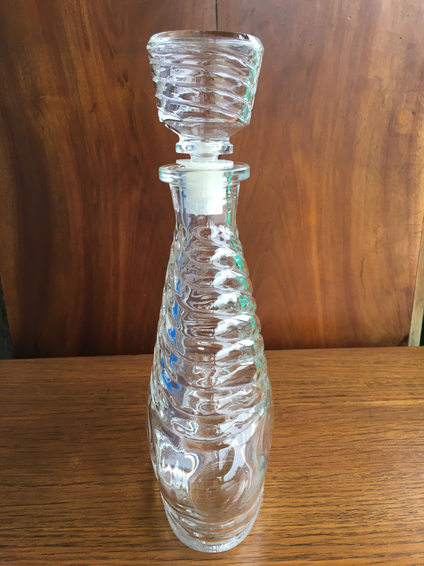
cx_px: 212
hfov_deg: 48.2
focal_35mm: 29
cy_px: 283
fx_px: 474
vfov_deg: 61.7
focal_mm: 4.15
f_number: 2.2
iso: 40
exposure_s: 1/33
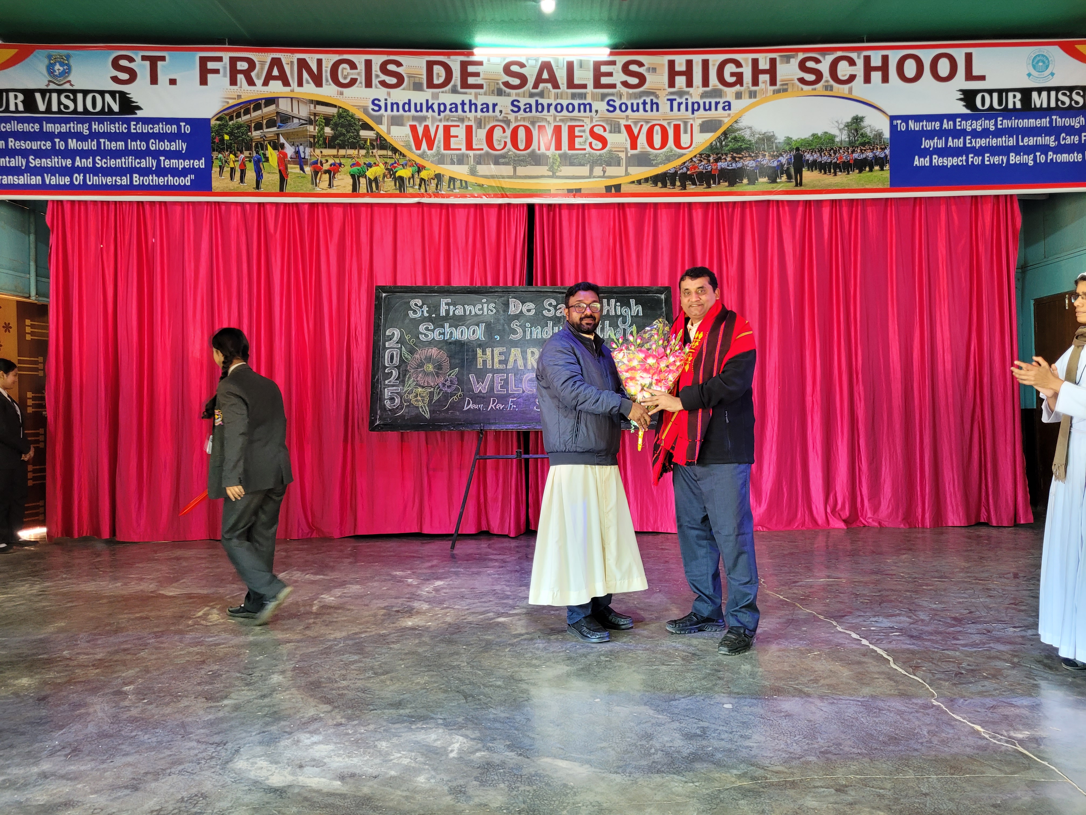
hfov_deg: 67.3
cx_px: 543
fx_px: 816
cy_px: 408
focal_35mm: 26
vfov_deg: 53.1
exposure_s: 1/100
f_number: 1.8
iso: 160
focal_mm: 5.4
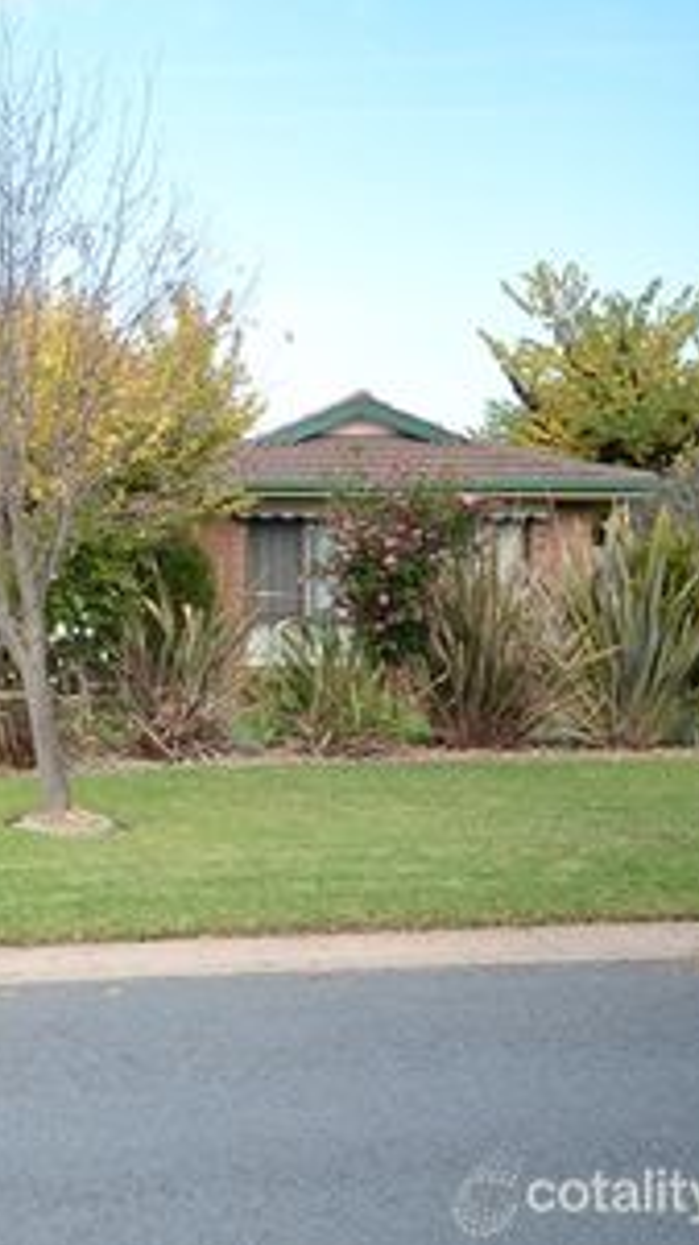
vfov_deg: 42.1
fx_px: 1617
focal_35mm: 49
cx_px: -186
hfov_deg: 22.1
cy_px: 631
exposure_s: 1/250
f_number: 8
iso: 400
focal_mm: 20
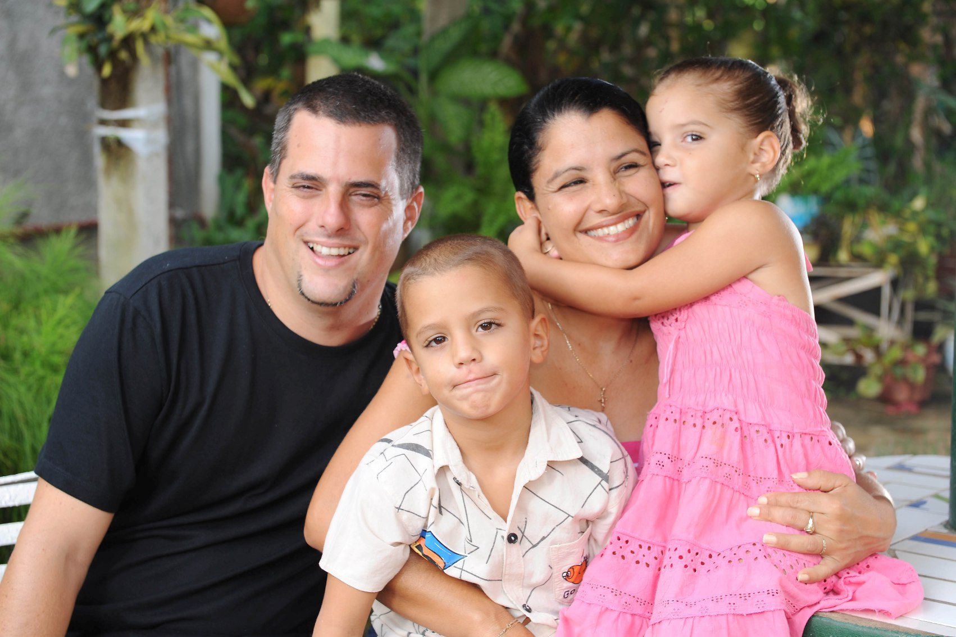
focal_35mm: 62
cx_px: 478
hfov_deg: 32.4
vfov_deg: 21.9
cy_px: 318
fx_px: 1646
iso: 200
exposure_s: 1/100
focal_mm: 62
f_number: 5
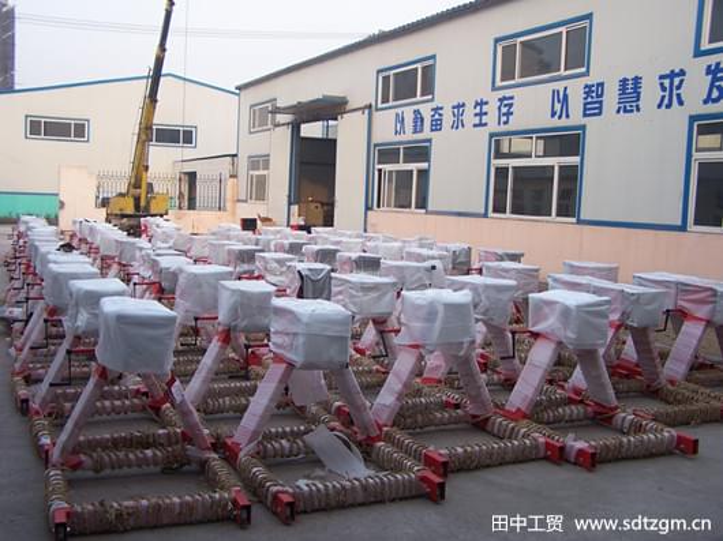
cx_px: 362
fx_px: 793
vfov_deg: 37.7
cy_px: 270
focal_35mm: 38
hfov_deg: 49.0
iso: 80
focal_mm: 6.3
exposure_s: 1/125
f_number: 2.8
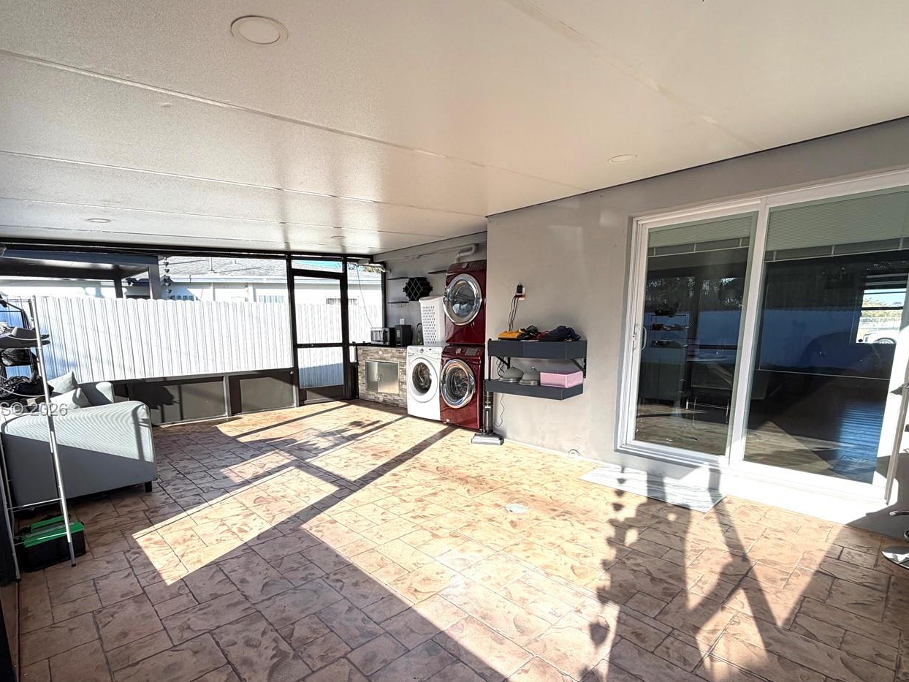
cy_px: 410
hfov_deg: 87.6
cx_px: 424
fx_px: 473
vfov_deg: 70.8
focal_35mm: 18
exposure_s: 1/502
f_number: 2.2
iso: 50
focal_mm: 2.22
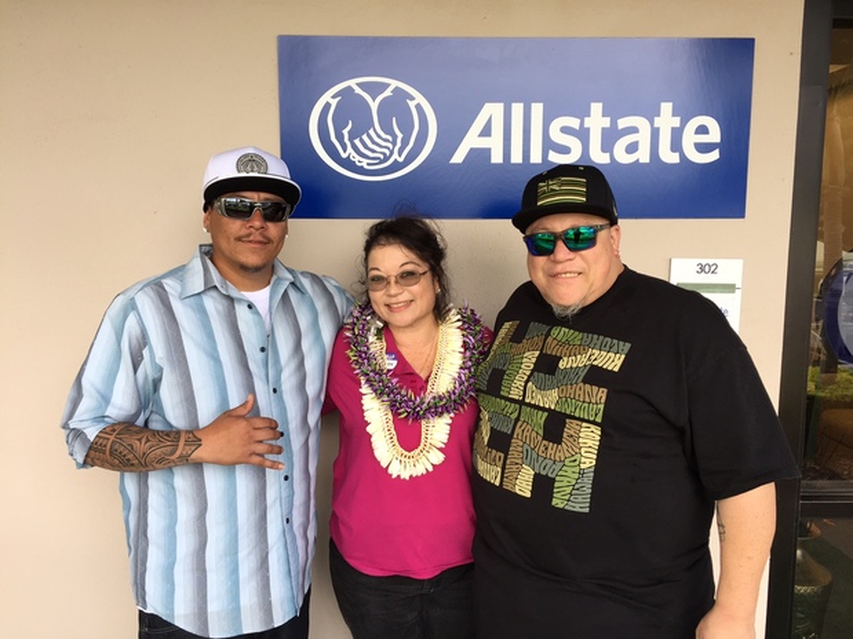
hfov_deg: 61.7
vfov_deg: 48.2
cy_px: 320
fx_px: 714
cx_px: 426
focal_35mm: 29
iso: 40
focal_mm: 4.15
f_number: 2.2
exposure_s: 1/120
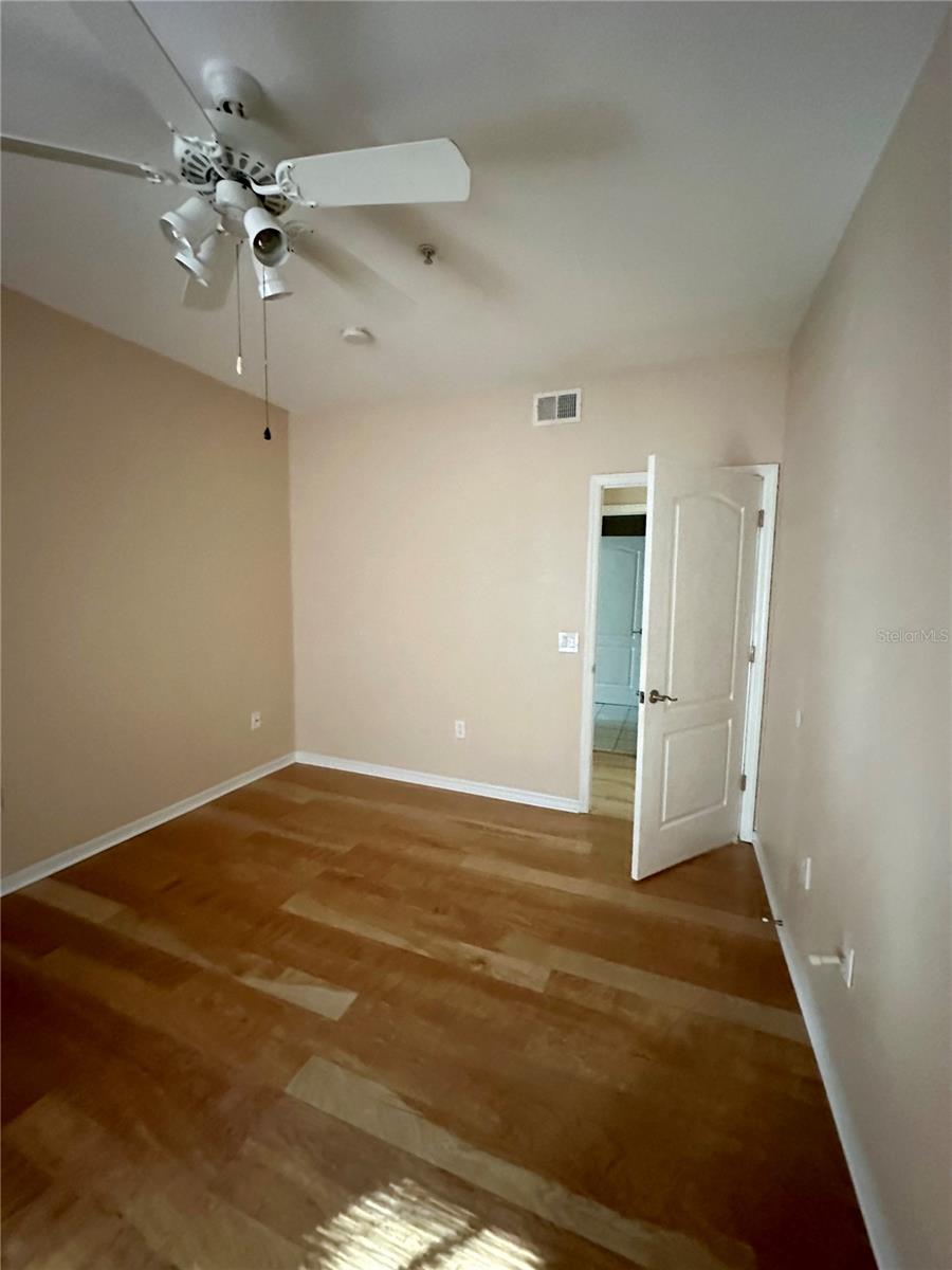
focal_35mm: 14
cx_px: 476
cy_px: 635
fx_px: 513
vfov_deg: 102.1
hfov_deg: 85.7
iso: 800
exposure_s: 1/40
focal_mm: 2.22
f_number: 2.2
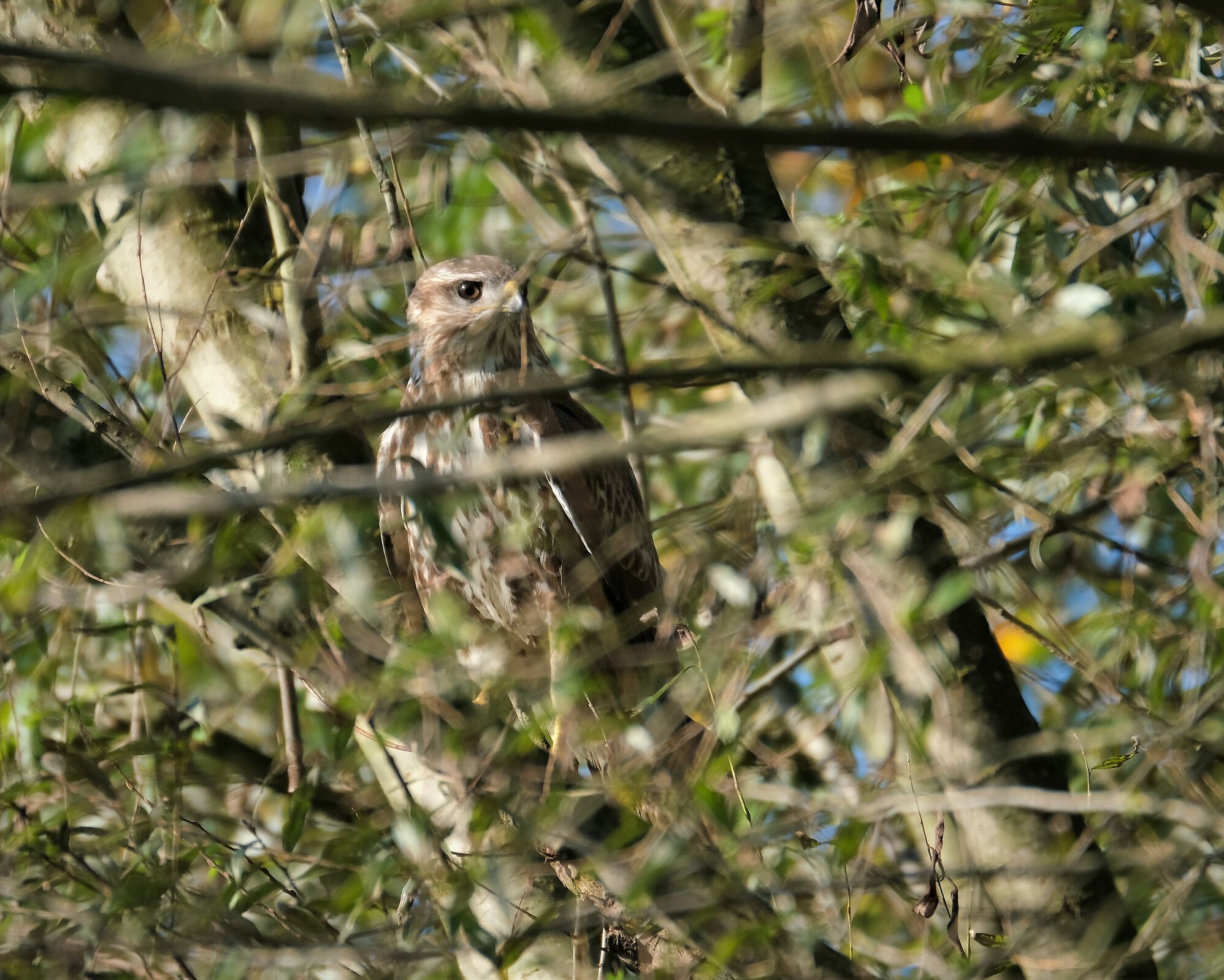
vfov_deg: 1.6
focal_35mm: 948
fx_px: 34344
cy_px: 490
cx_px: 721
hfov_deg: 2.0
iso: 640
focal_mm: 560
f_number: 8
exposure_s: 1/500
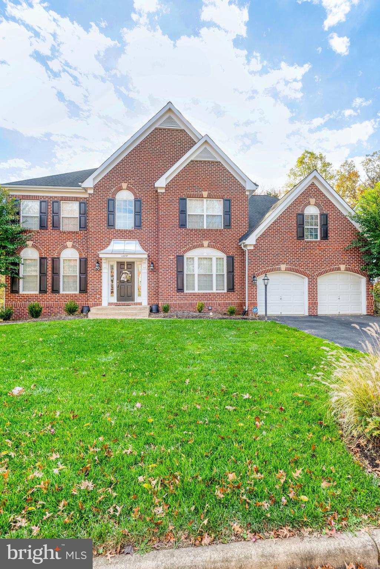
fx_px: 253
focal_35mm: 16
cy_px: 284
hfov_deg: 73.8
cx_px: 190
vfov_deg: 96.7
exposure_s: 1/200
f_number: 8
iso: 400
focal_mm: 16
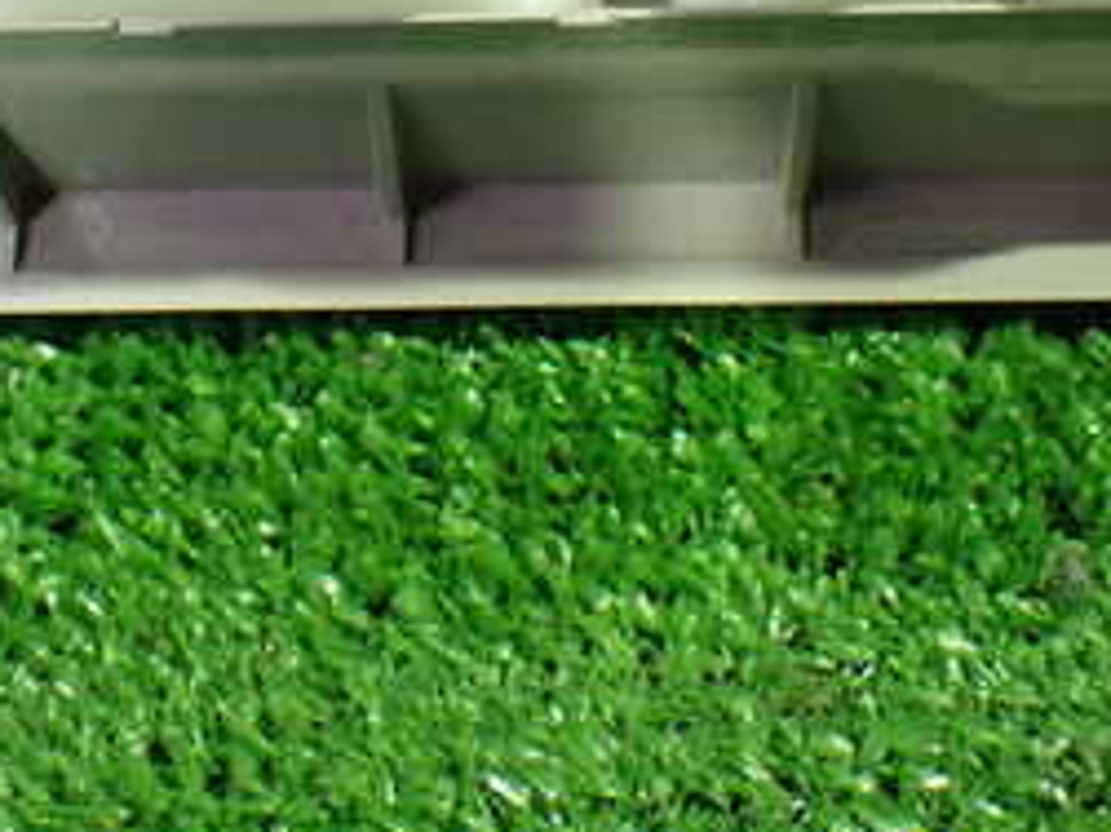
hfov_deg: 22.7
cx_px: 385
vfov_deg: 16.8
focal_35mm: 86
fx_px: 2759
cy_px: 18
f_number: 2.5
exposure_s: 1/40
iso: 1000
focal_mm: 6.37
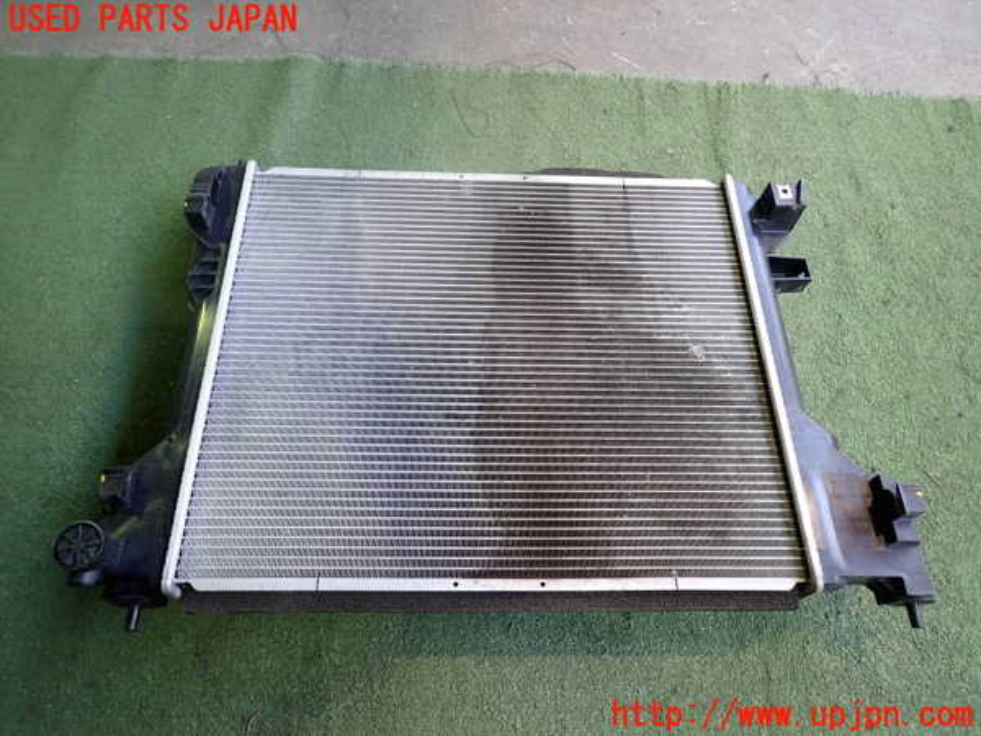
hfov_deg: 69.4
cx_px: 490
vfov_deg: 54.9
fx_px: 708
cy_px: 368
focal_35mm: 25
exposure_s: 1/40
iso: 200
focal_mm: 4.5
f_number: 2
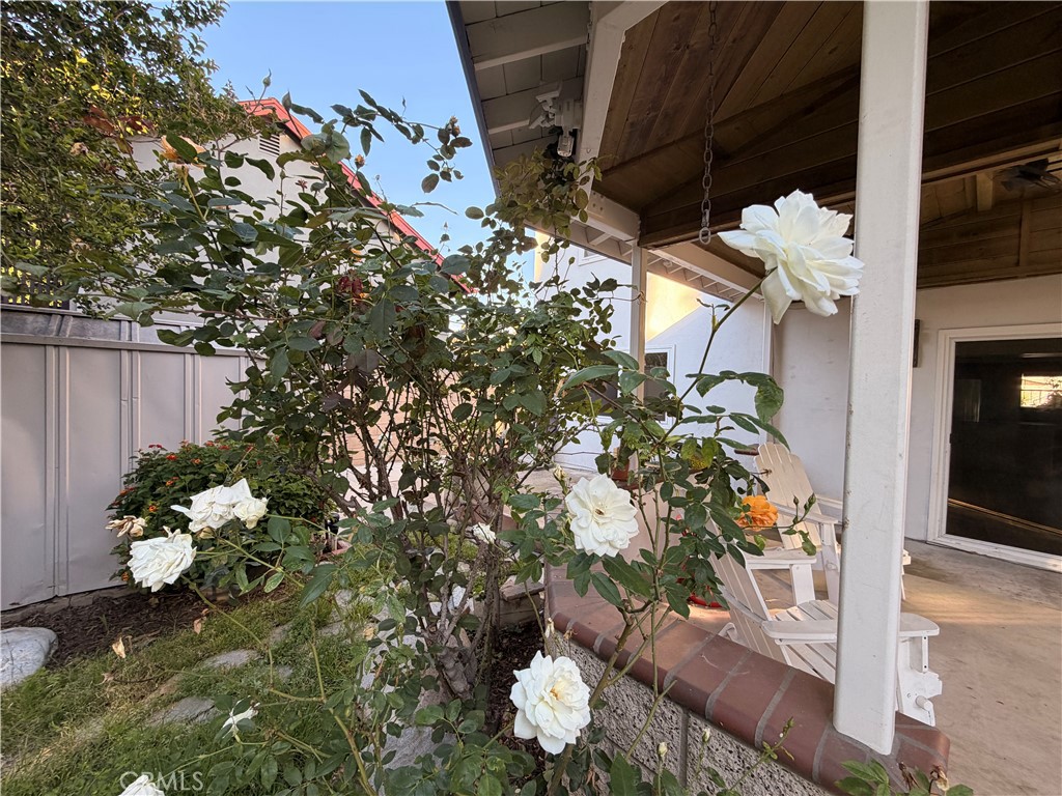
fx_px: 430
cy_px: 398
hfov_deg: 102.1
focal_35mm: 14
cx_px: 531
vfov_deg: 85.7
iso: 80
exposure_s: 1/121
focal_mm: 2.22
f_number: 2.2
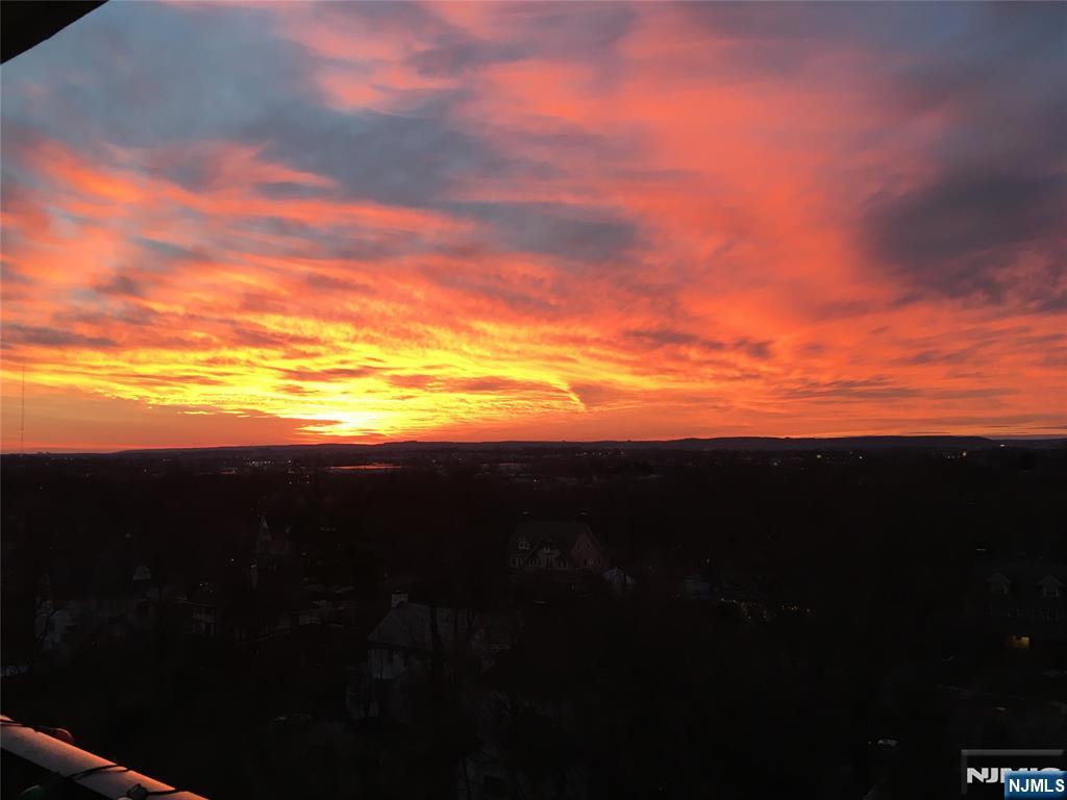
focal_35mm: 29
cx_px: 534
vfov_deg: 48.2
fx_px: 894
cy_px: 400
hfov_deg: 61.7
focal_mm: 4.15
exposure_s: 1/30
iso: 25
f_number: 2.2
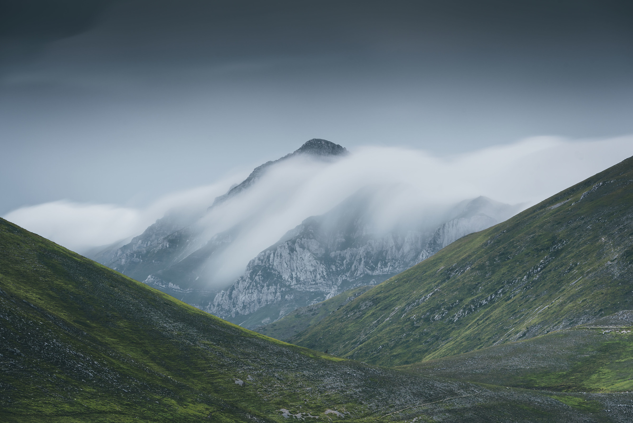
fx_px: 3078
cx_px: 316
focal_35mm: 175
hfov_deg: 11.7
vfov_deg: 7.9
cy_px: 212
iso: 100
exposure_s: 34
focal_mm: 175
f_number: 9
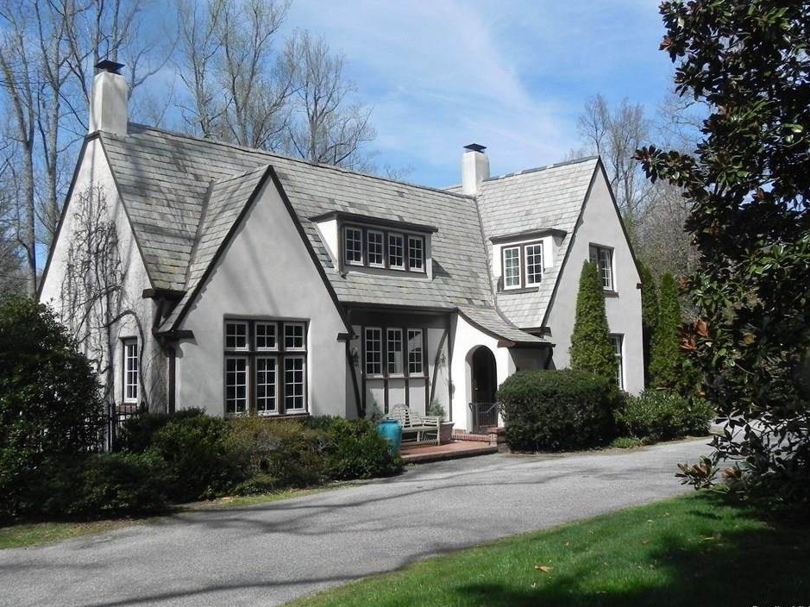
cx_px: 408
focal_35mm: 36
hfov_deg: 51.4
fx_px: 842
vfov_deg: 39.6
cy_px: 288
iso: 160
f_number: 7.1
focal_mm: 5.9
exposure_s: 1/336
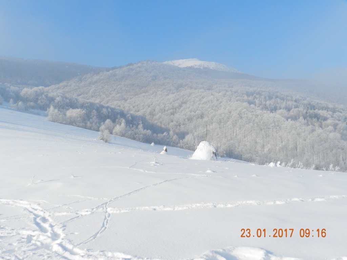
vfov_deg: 44.2
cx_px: 174
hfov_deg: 56.8
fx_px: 321
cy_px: 130
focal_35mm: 32
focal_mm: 5.6
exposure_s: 1/1000
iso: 160
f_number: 4.5
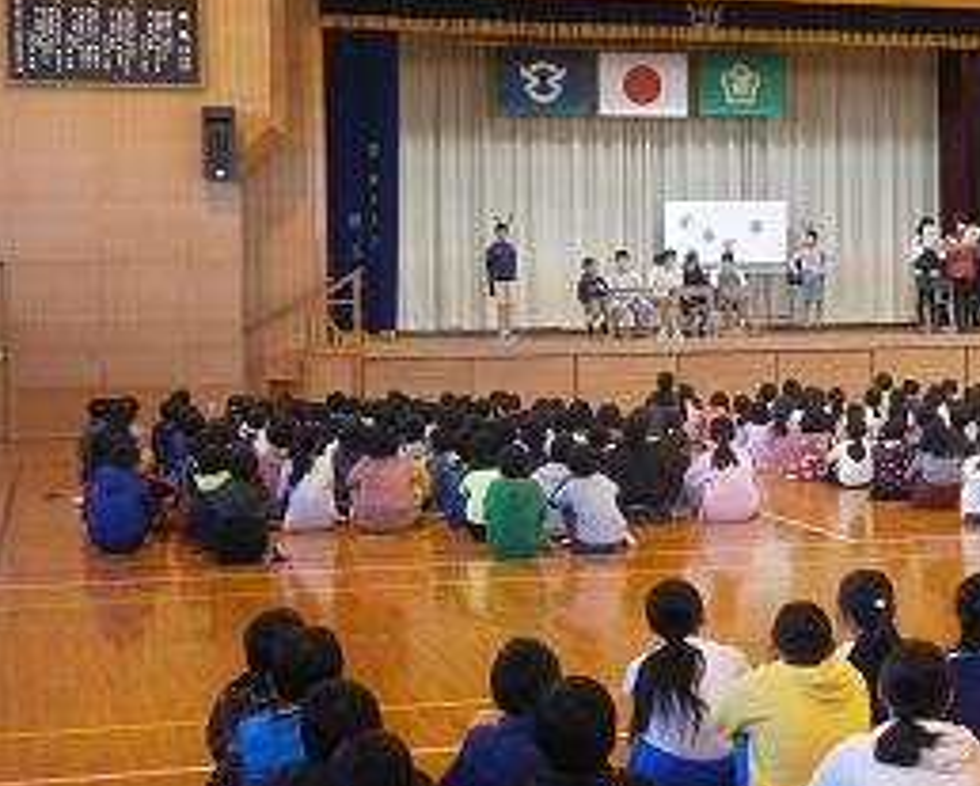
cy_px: 384
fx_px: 2062
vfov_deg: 21.6
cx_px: 748
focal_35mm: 71
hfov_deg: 26.4
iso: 200
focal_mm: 8.3
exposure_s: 1/25
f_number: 3.4
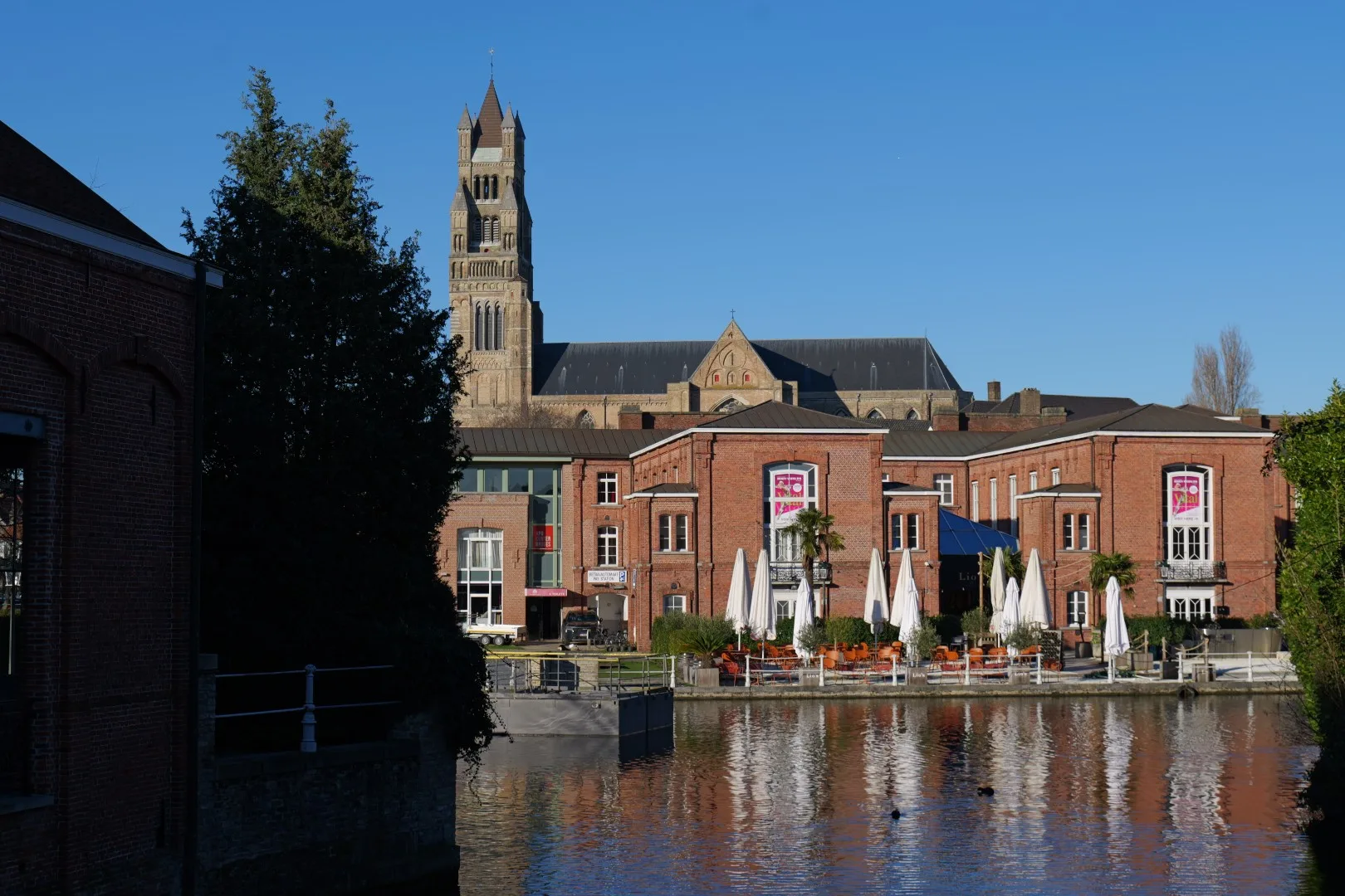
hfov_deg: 33.4
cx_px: 672
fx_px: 2241
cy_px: 448
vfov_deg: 22.6
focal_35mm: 60
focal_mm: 60
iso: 100
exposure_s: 1/400
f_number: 8
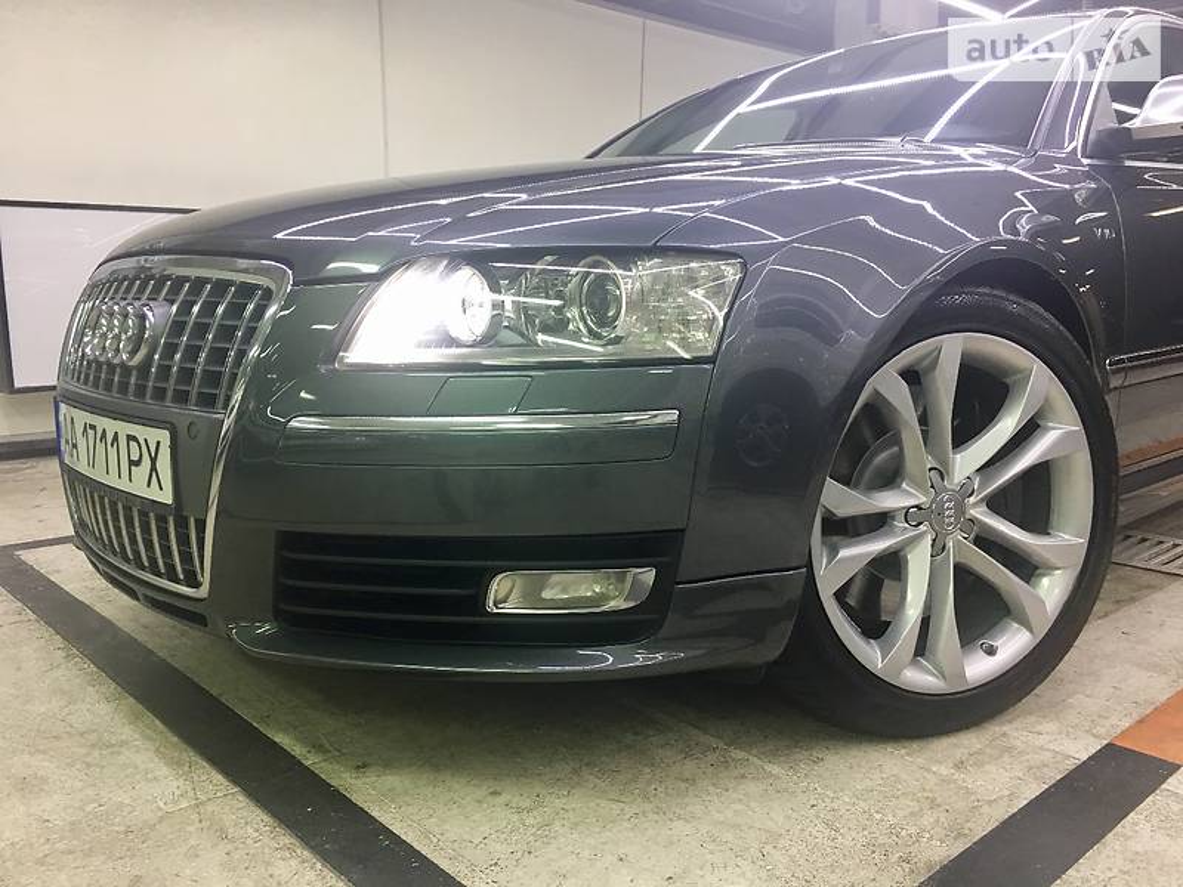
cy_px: 444
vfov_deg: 48.2
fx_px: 991
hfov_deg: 61.7
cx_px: 592
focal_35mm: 29
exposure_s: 1/17
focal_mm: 4.2
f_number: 2.2
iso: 50
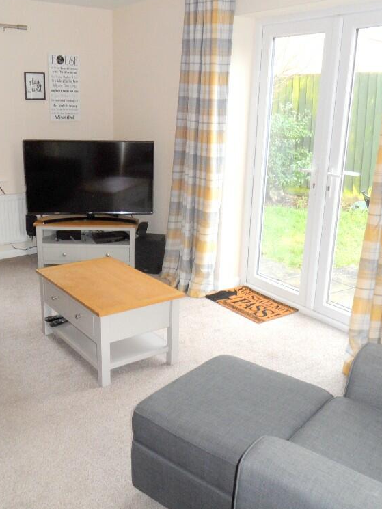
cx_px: 168
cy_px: 251
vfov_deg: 55.3
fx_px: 485
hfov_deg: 42.9
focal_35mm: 33
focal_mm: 3.9
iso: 120
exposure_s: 1/30
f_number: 3.2
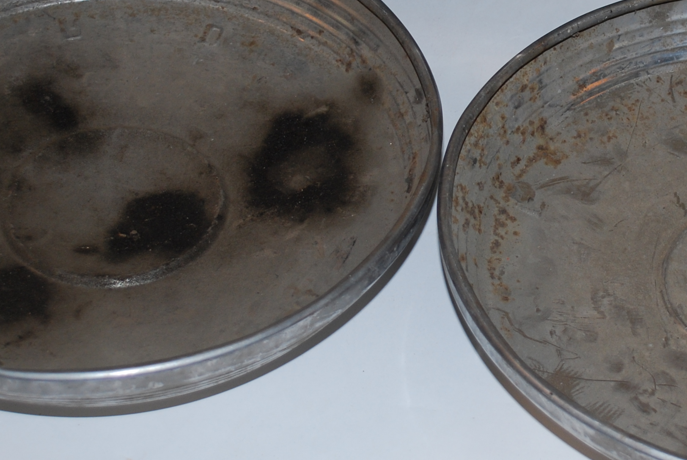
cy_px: 90
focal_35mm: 93
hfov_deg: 21.7
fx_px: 1777
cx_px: 487
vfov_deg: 14.7
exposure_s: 1/60
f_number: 4.2
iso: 200
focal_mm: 26
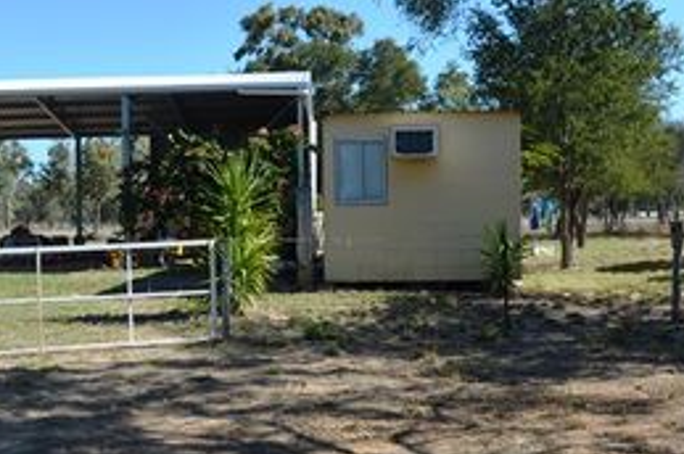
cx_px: 298
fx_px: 930
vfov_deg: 27.4
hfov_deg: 40.3
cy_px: 199
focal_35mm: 49
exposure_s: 1/250
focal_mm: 18
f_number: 8
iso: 125
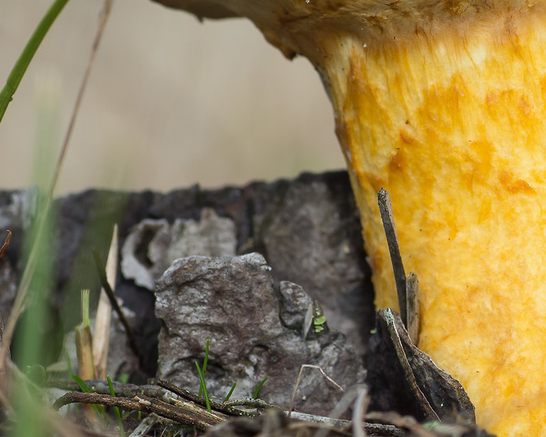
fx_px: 7092
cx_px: 829
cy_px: 86
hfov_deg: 4.4
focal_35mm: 439
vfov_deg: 3.5
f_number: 8
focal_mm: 90
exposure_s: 1/250
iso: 125
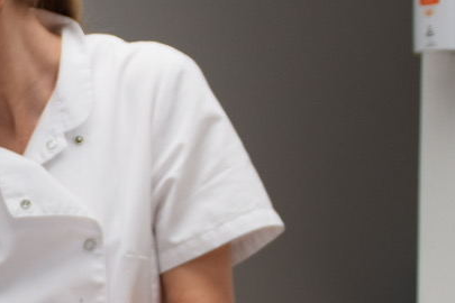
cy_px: 336
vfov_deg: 8.1
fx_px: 2123
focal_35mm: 168
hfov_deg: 11.5
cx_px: -315
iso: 250
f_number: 5.6
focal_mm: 28
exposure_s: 1/125
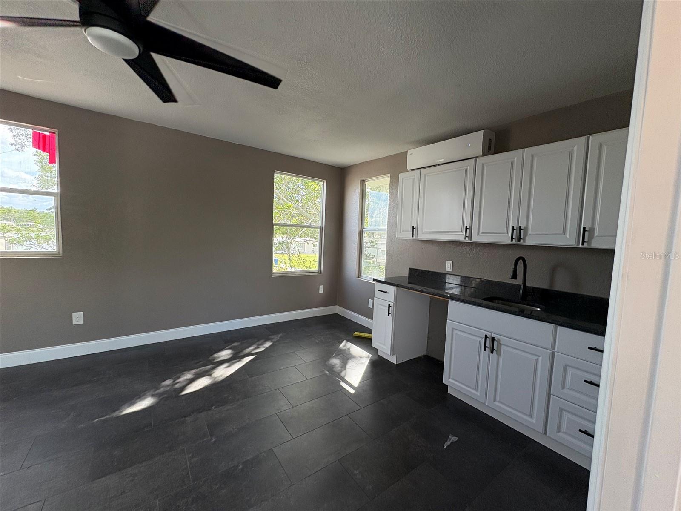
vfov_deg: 85.7
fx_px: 275
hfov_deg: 102.1
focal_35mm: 14
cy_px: 256
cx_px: 340
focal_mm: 2.22
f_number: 2.2
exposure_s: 1/133
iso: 100
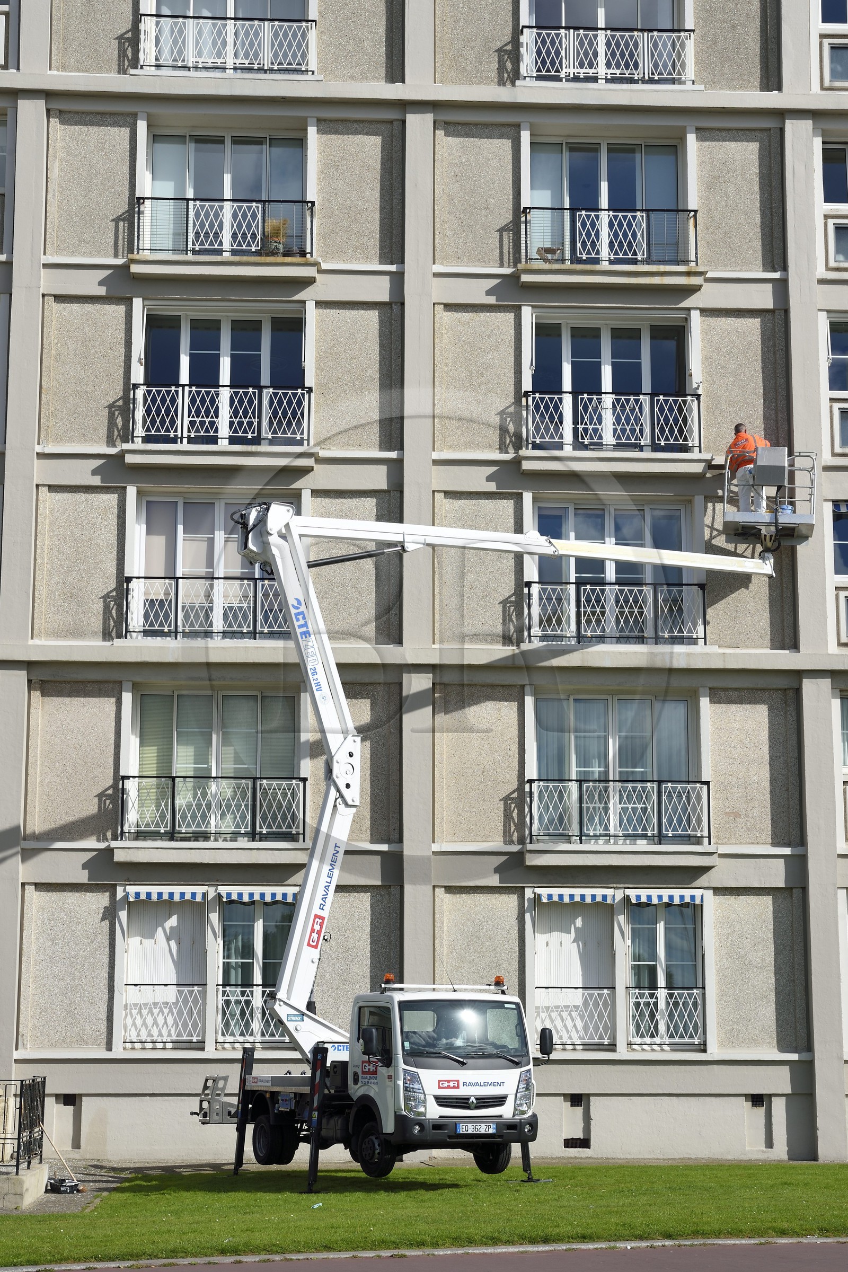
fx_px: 2049
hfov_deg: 23.4
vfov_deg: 34.5
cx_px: 424
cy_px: 636
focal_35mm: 58
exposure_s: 1/400
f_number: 11
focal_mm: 58
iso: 200
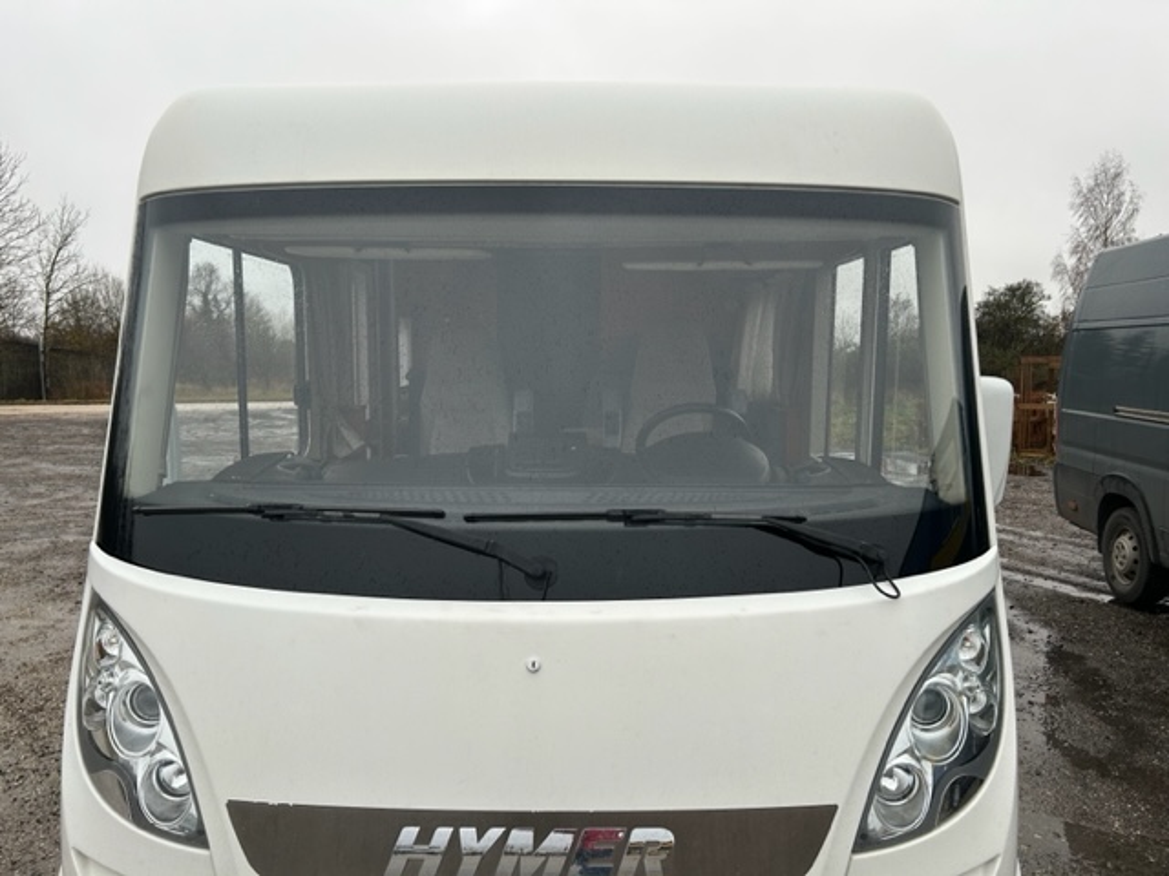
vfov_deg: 53.1
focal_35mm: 26
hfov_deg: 67.3
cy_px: 438
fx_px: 878
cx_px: 584
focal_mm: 5.7
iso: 40
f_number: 1.5
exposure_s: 1/283
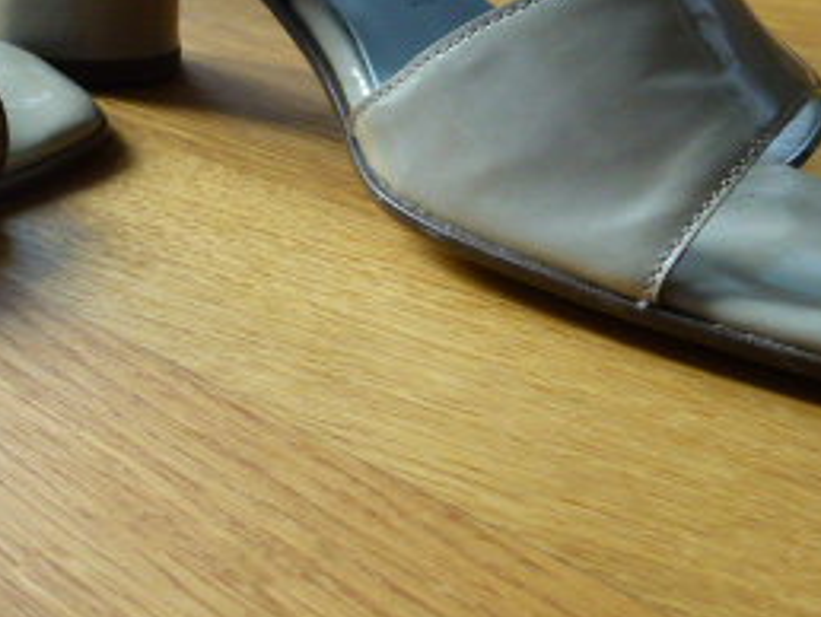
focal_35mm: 62
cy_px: 216
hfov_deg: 27.5
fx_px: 1472
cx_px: -162
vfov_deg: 23.6
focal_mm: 4.3
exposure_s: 1/60
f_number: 3.3
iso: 125
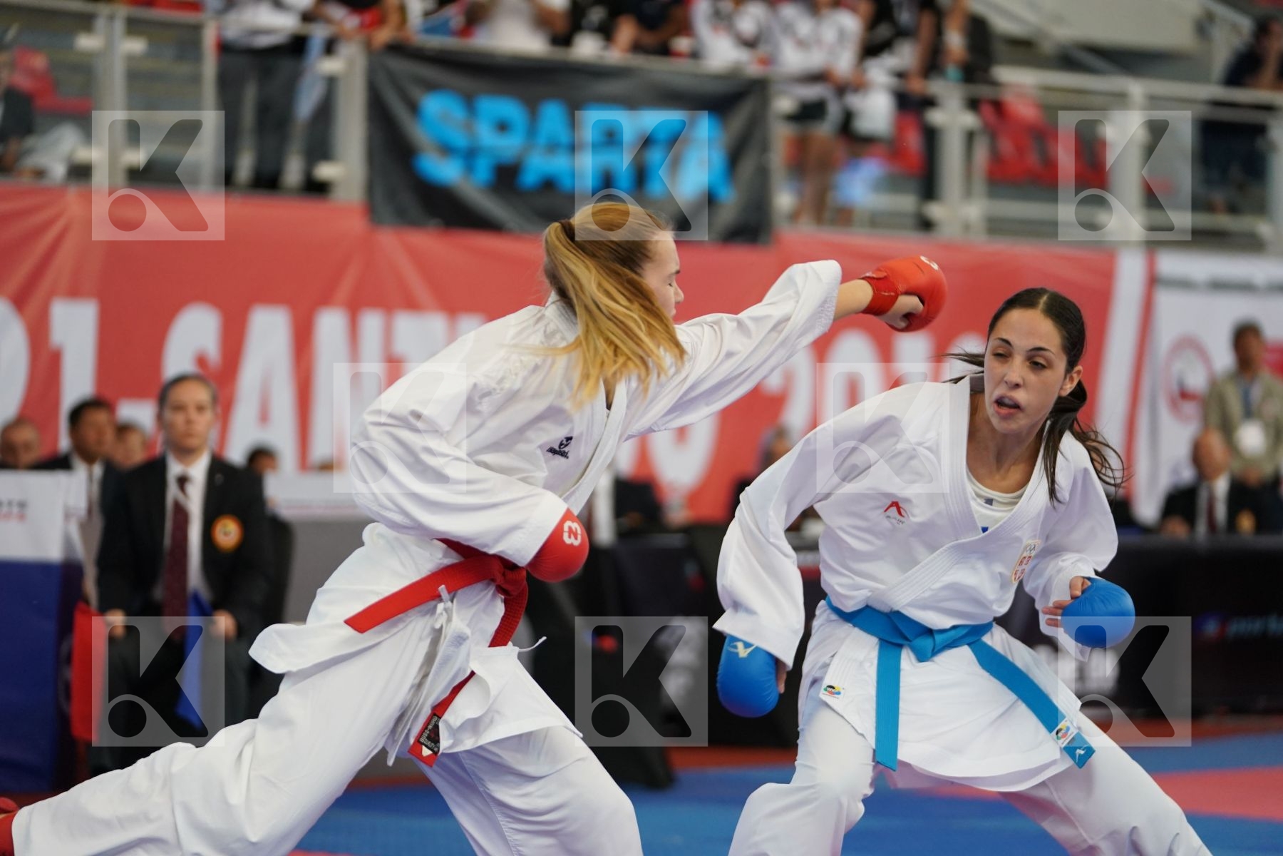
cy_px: 428
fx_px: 4597
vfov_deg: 10.6
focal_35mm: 129
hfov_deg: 15.9
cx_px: 642
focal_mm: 129
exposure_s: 1/1000
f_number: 2.8
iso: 2000
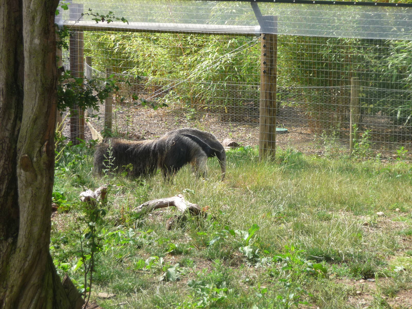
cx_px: 206
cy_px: 154
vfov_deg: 11.6
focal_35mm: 128
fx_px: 1523
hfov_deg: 15.4
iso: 100
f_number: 4.7
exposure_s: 1/200
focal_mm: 21.8
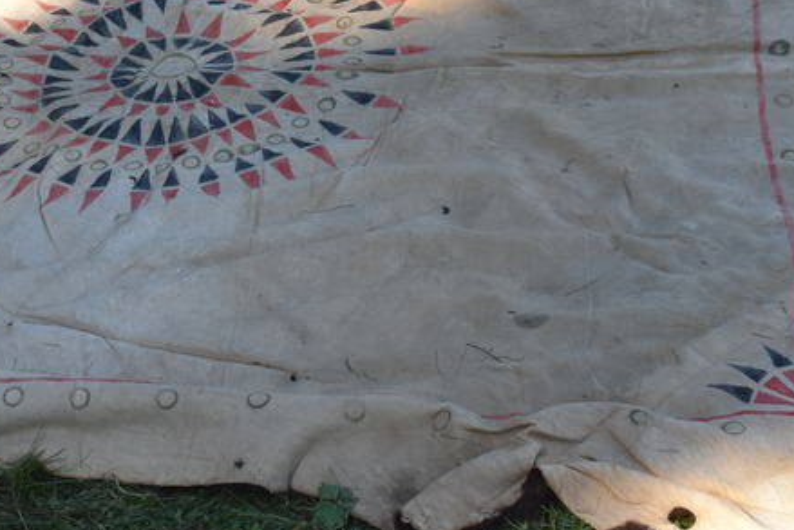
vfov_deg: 14.7
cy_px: 45
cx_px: 299
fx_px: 2033
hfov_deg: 22.1
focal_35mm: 92
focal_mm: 27
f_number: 8
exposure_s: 1/500
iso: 720
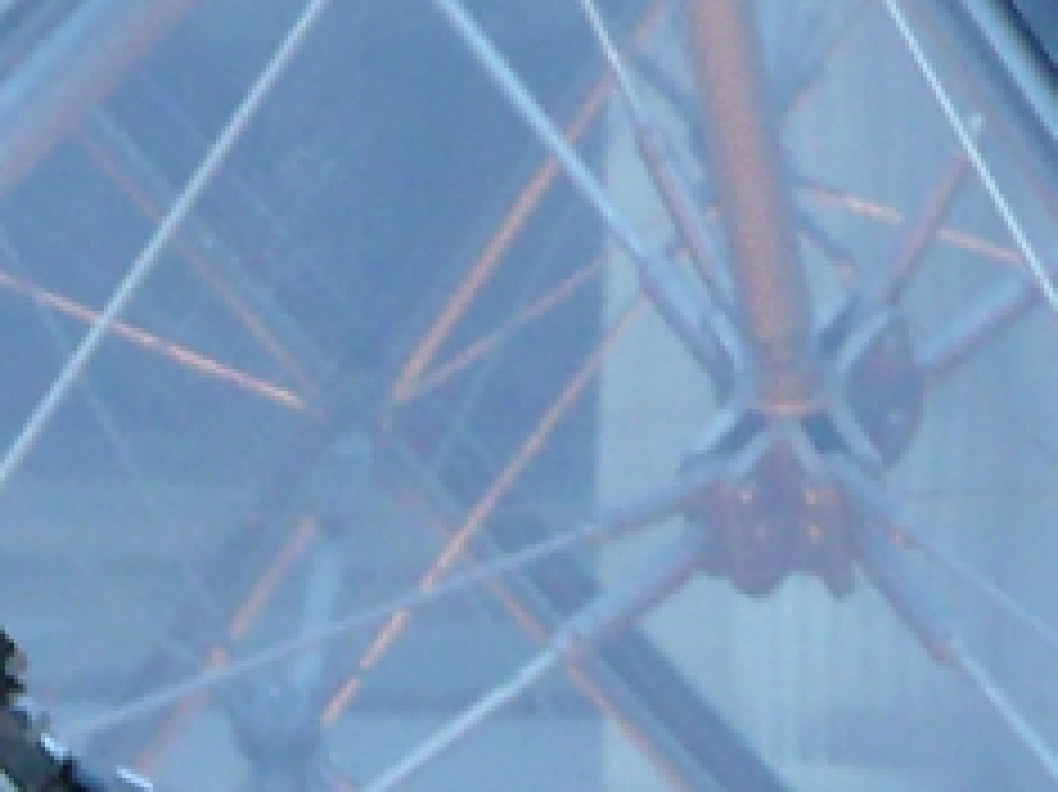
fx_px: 37972
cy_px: 1282
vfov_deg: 1.2
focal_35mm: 1243
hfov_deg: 1.6
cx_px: -603
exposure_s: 1/20
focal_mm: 37.5
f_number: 4.9
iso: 200
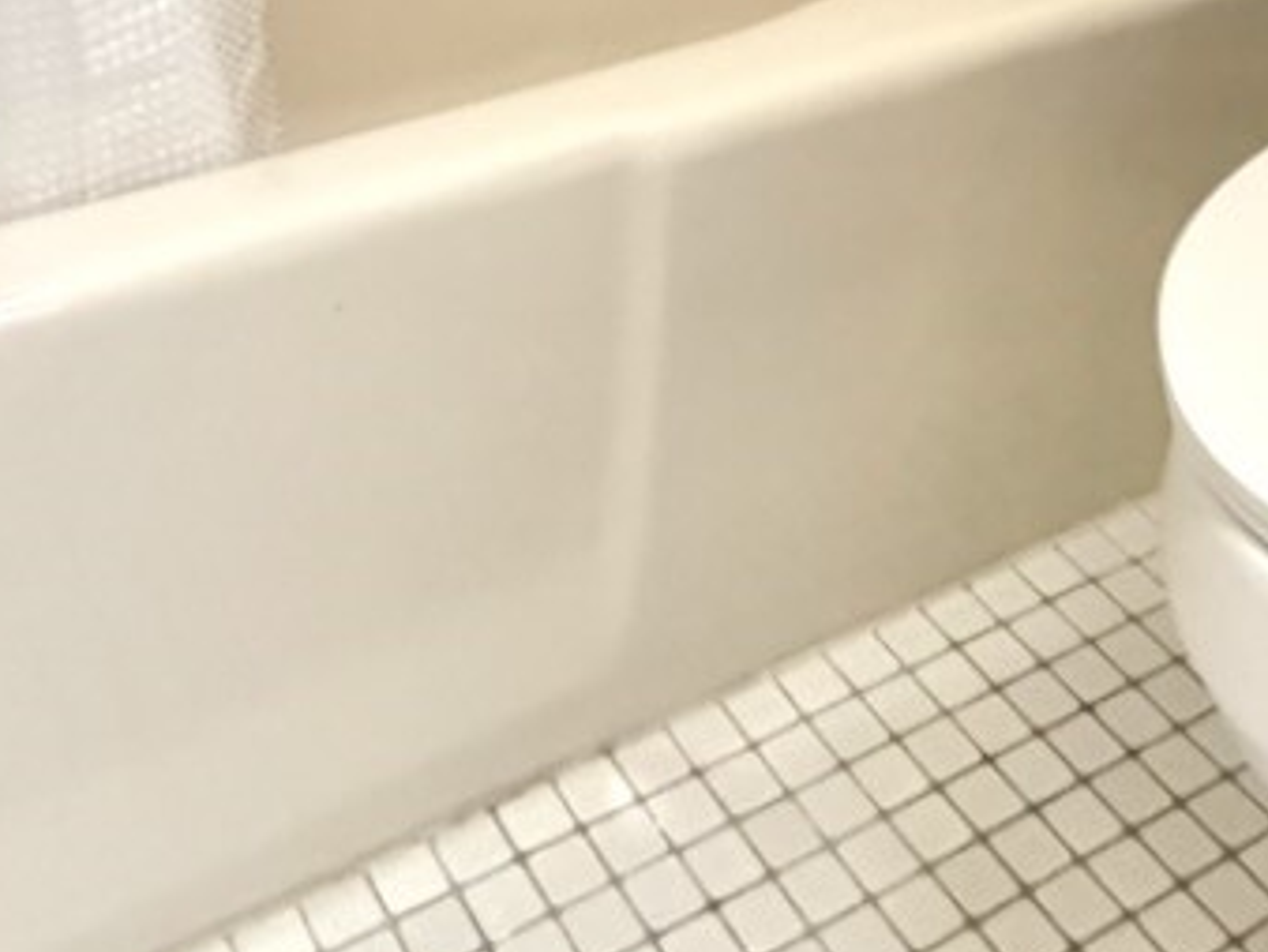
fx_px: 1943
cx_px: 672
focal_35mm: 53
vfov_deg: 19.7
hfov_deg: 36.1
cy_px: -798
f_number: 2.2
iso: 640
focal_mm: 2.22
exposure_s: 1/60
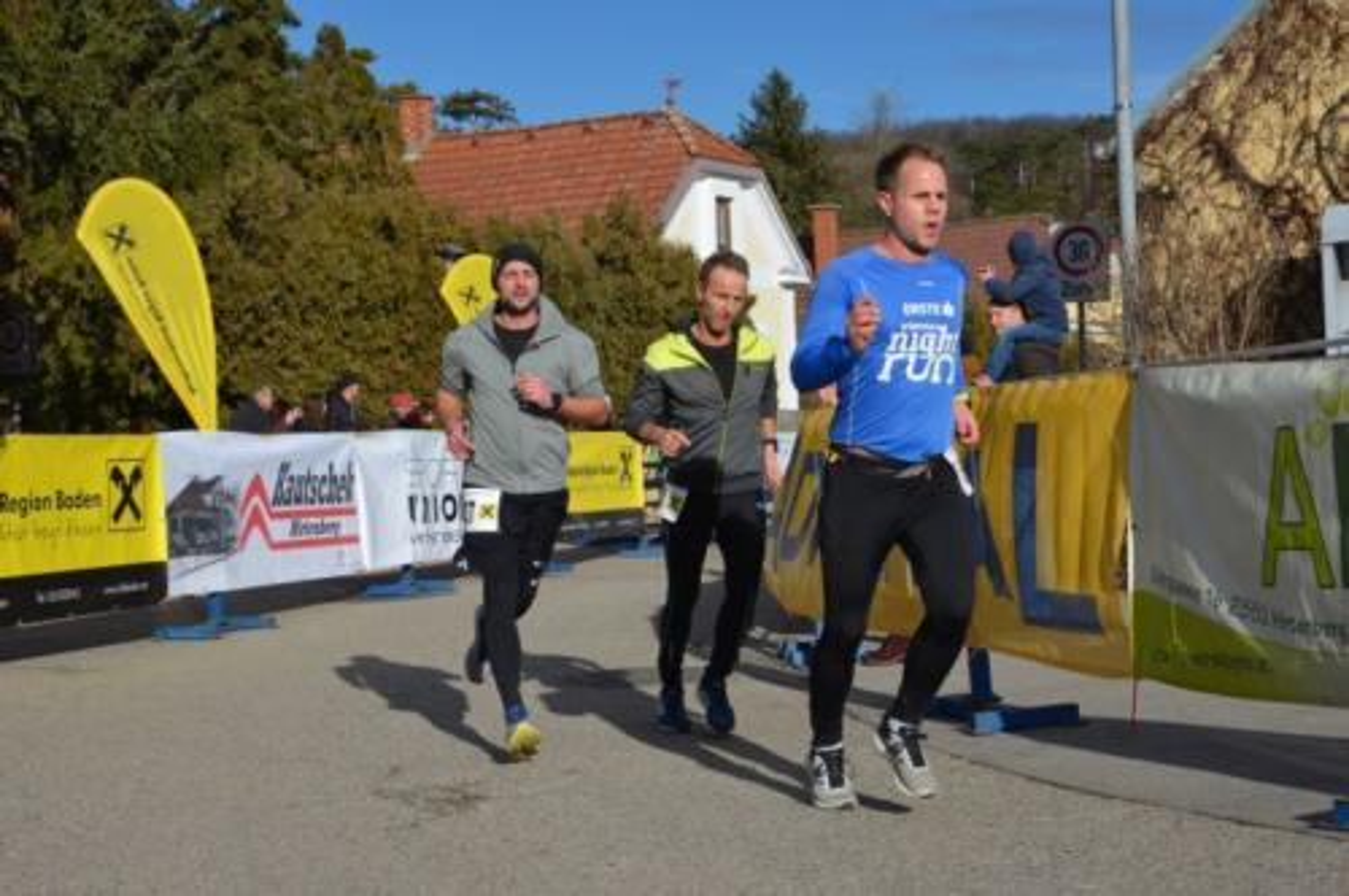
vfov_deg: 20.1
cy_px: 448
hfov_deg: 29.9
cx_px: 674
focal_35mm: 68
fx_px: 2526
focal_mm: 45
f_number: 6.7
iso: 400
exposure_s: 1/2000
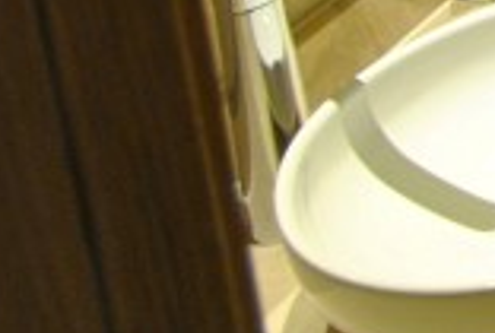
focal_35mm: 110
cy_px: -488
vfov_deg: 10.6
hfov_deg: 12.5
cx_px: 1312
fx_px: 1517
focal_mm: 10
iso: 220
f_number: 3.5
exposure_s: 1/30
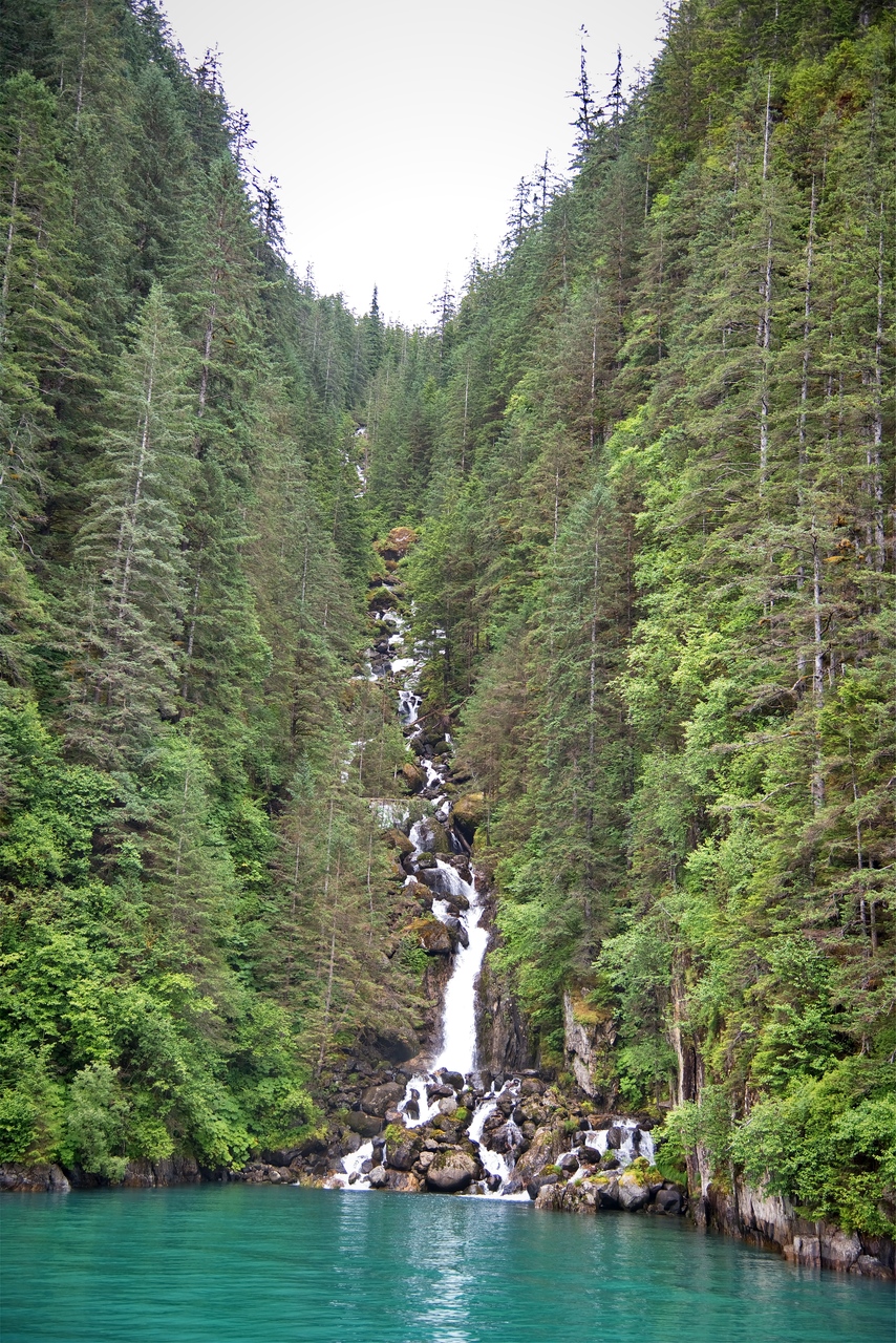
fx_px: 1866
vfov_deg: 39.6
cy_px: 672
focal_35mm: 50
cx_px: 448
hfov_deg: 27.0
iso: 220
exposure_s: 1/100
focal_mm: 50
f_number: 4
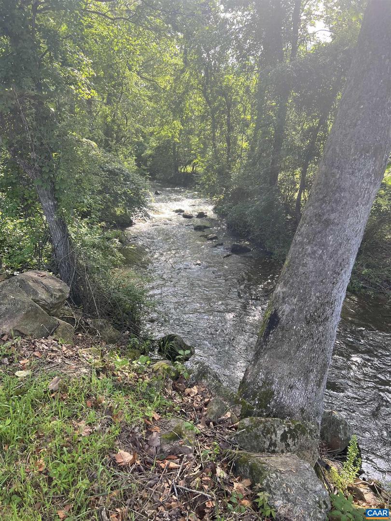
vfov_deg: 67.3
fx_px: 392
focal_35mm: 26
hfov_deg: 53.1
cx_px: 196
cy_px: 260
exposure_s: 1/270
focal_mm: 5.7
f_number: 1.5
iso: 40
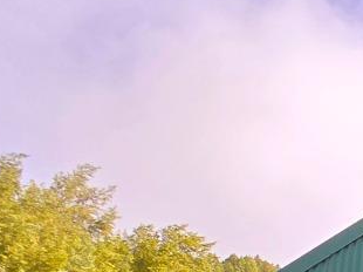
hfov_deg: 17.8
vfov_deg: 18.0
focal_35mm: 63
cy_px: 501
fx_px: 660
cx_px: 767
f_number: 2.2
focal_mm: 2.2
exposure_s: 1/2000
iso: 125
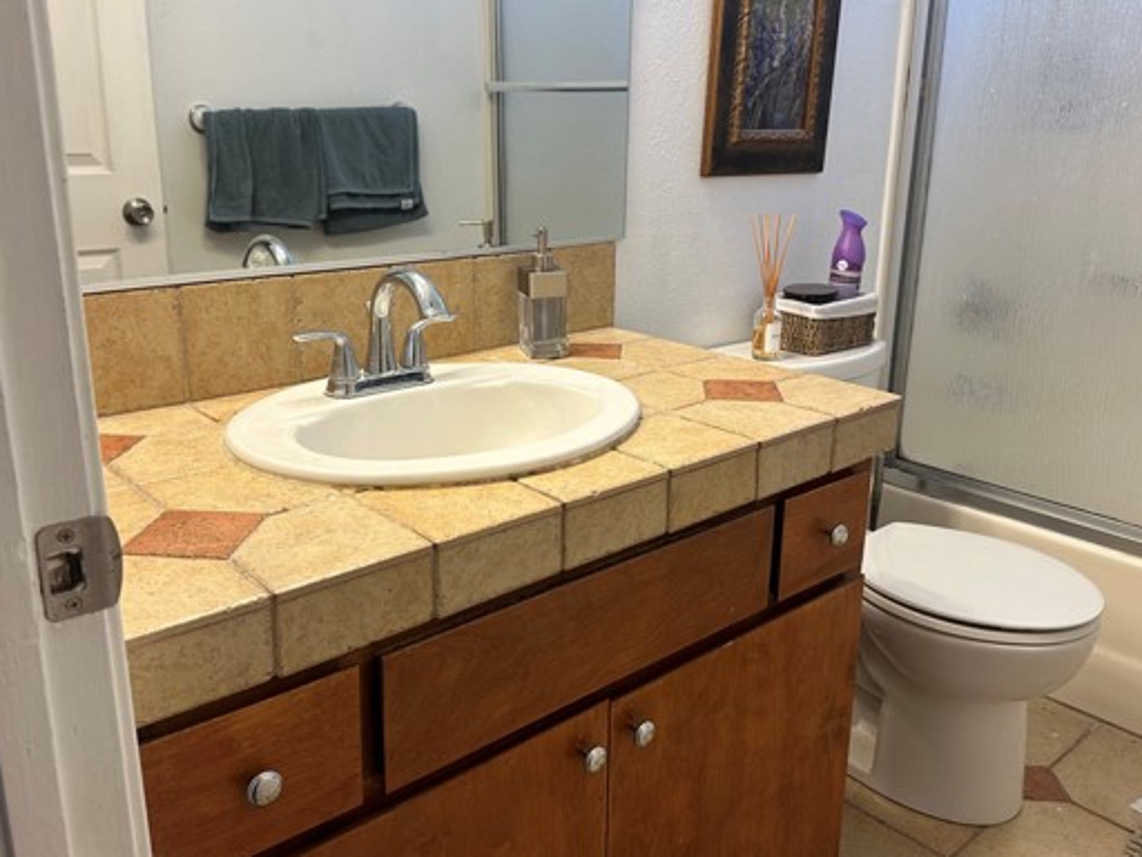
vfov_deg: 46.8
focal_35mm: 30
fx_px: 990
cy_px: 393
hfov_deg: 59.9
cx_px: 538
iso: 100
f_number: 1.78
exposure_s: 1/120
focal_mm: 6.86
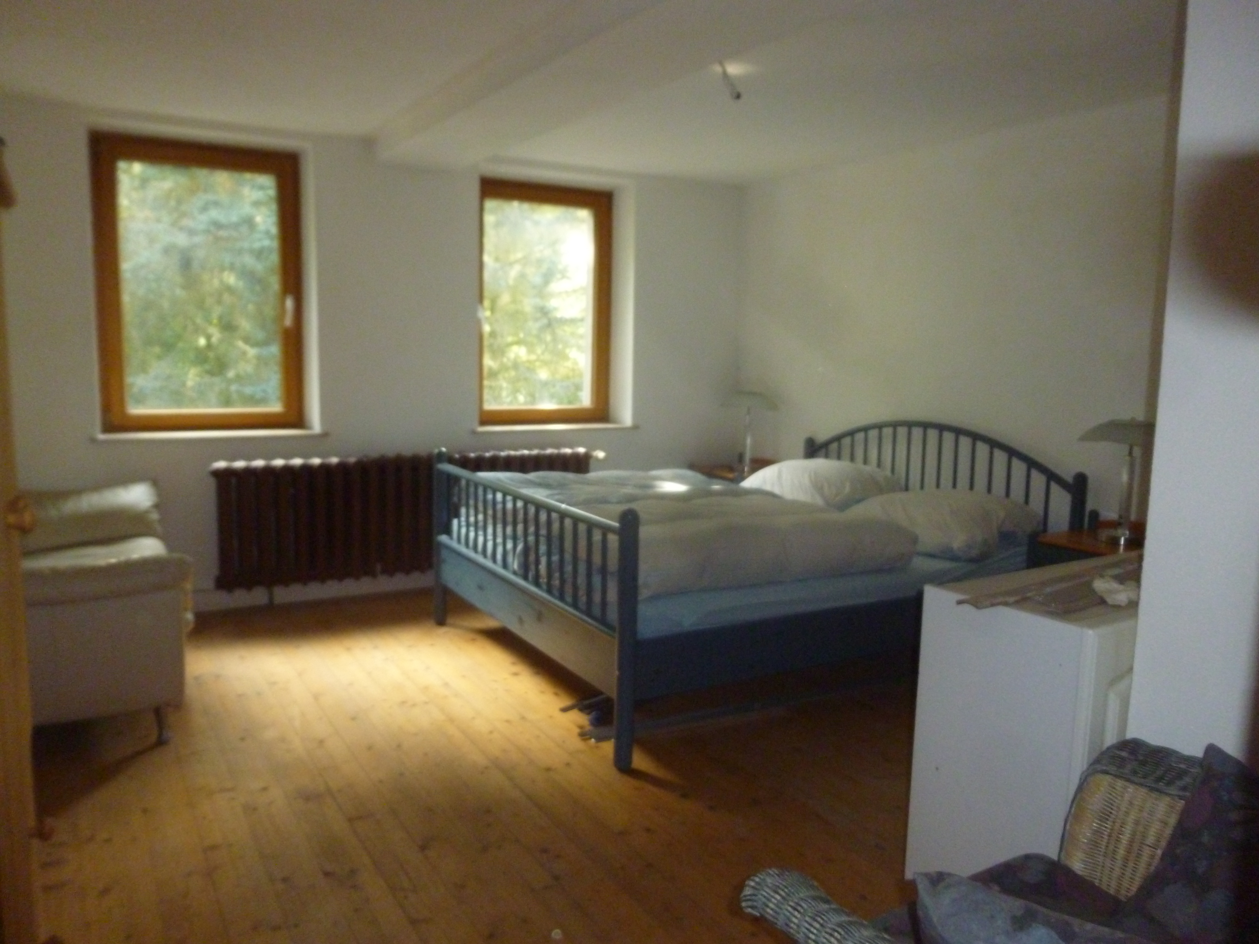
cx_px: 630
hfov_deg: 69.4
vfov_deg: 54.9
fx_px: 909
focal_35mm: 25
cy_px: 472
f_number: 3.1
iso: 400
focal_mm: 4.5
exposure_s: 1/60
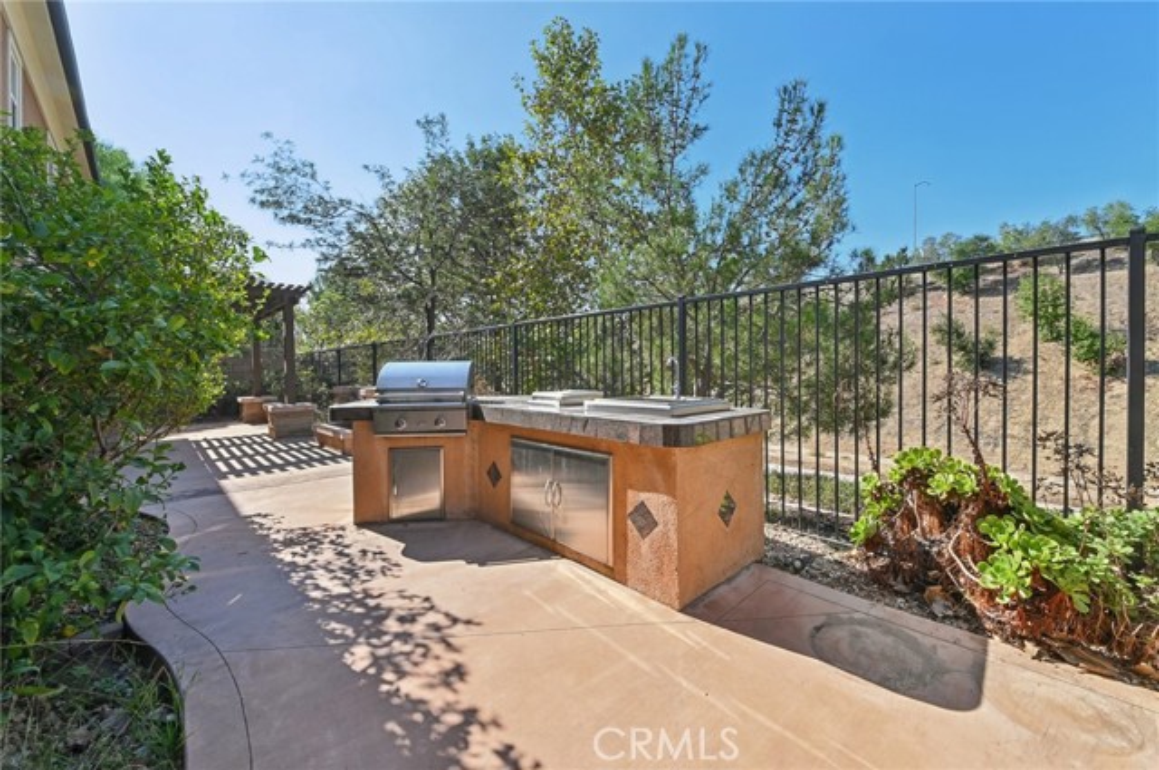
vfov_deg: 81.1
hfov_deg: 104.3
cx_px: 580
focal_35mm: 14
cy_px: 385
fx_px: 450
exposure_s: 1/25
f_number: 22
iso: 250
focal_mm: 14
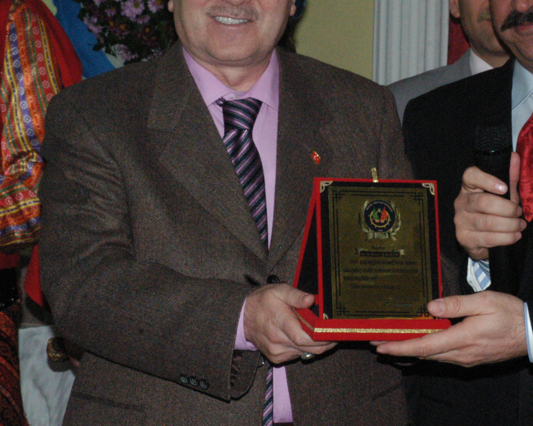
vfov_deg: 10.9
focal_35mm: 142
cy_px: 121
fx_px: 2239
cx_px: 432
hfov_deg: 13.5
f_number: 13
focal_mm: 46
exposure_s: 1/60
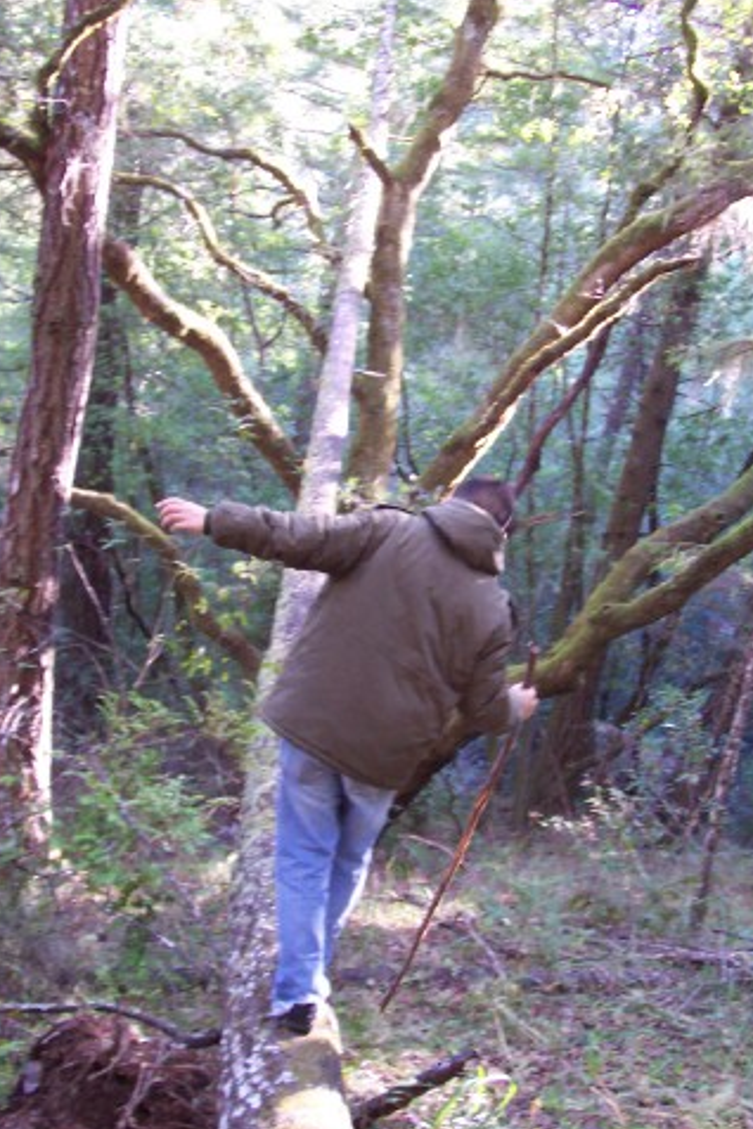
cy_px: 582
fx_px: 1286
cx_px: 413
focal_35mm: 41
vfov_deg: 47.4
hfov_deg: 32.6
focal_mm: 5.6
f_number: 2.8
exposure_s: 1/20
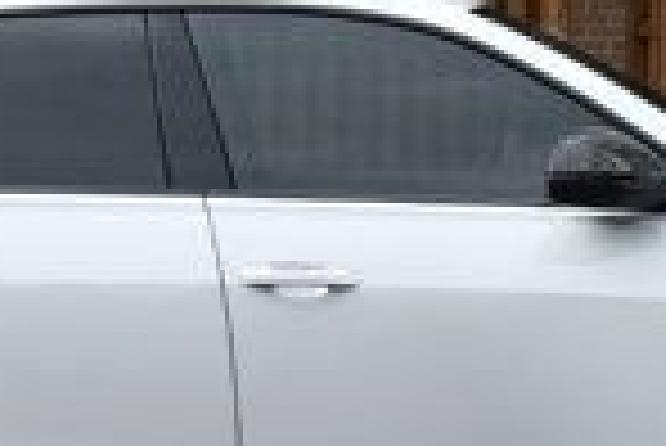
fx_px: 4074
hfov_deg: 9.3
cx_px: 328
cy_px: 142
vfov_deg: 6.3
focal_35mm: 220
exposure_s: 1/250
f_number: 5.6
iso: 360
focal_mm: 34
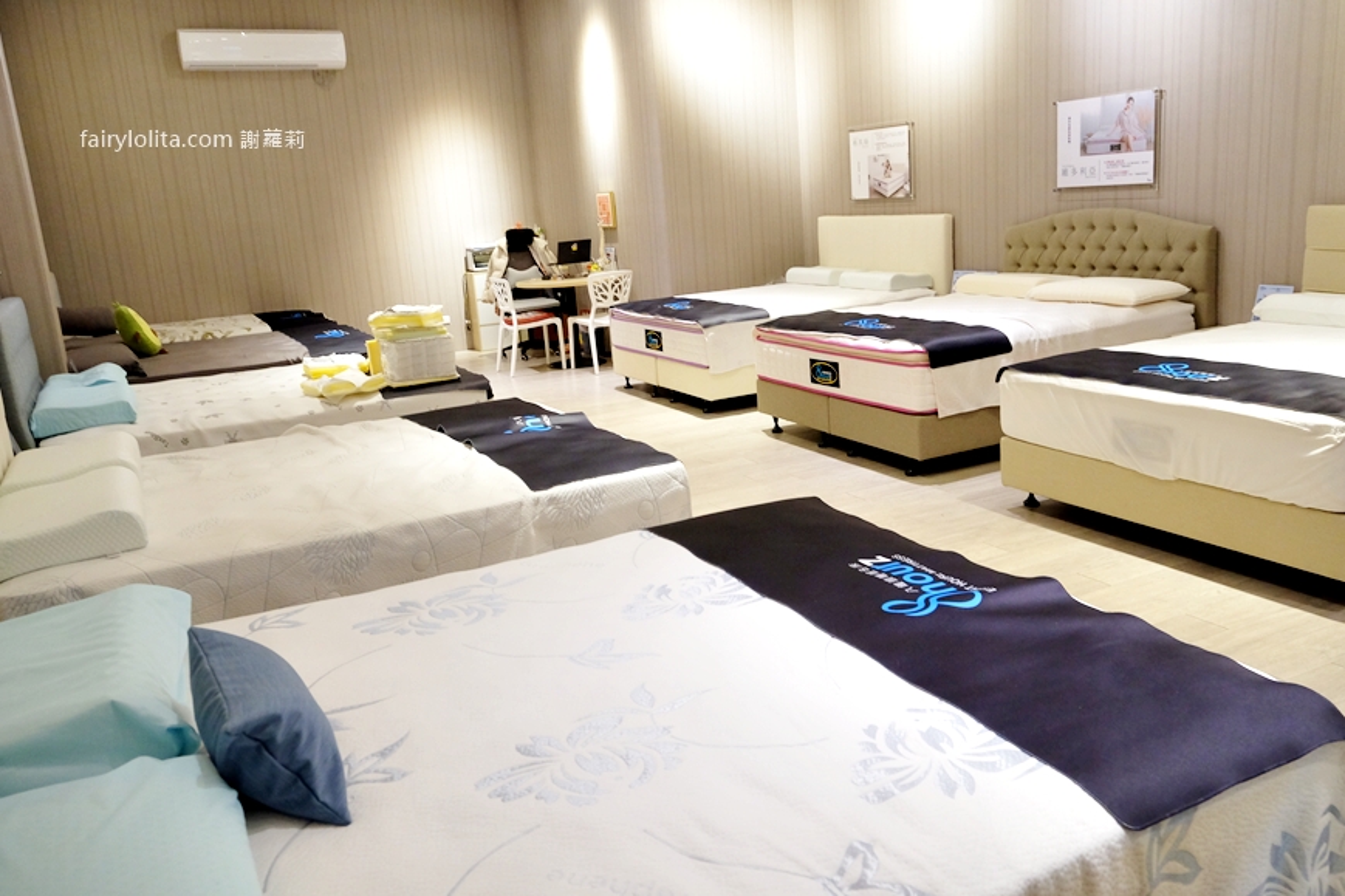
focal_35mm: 27
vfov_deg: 47.9
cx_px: 672
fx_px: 1008
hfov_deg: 67.4
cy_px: 448
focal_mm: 18
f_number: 4
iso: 1250
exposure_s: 1/56
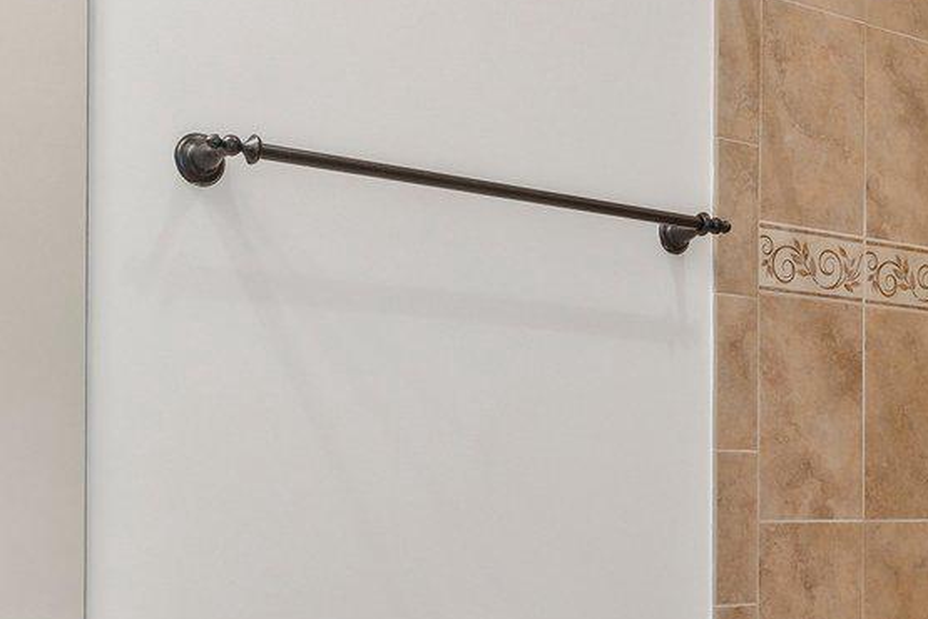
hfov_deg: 33.5
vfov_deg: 22.2
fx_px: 1521
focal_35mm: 59
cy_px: 608
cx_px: 640
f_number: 8
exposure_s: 1/6
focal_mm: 16
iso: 400
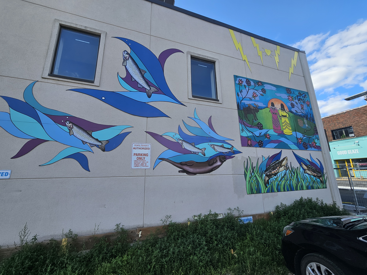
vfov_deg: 89.9
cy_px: 138
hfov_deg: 106.2
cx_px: 184
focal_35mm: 13
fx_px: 138
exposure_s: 1/854
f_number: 2.2
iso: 50
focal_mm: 2.2
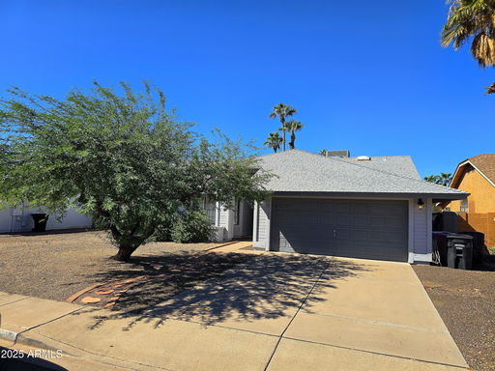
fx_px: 329
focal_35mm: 23
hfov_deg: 73.9
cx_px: 248
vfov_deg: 58.9
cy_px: 186
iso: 12
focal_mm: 6.3
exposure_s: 1/833
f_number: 1.7
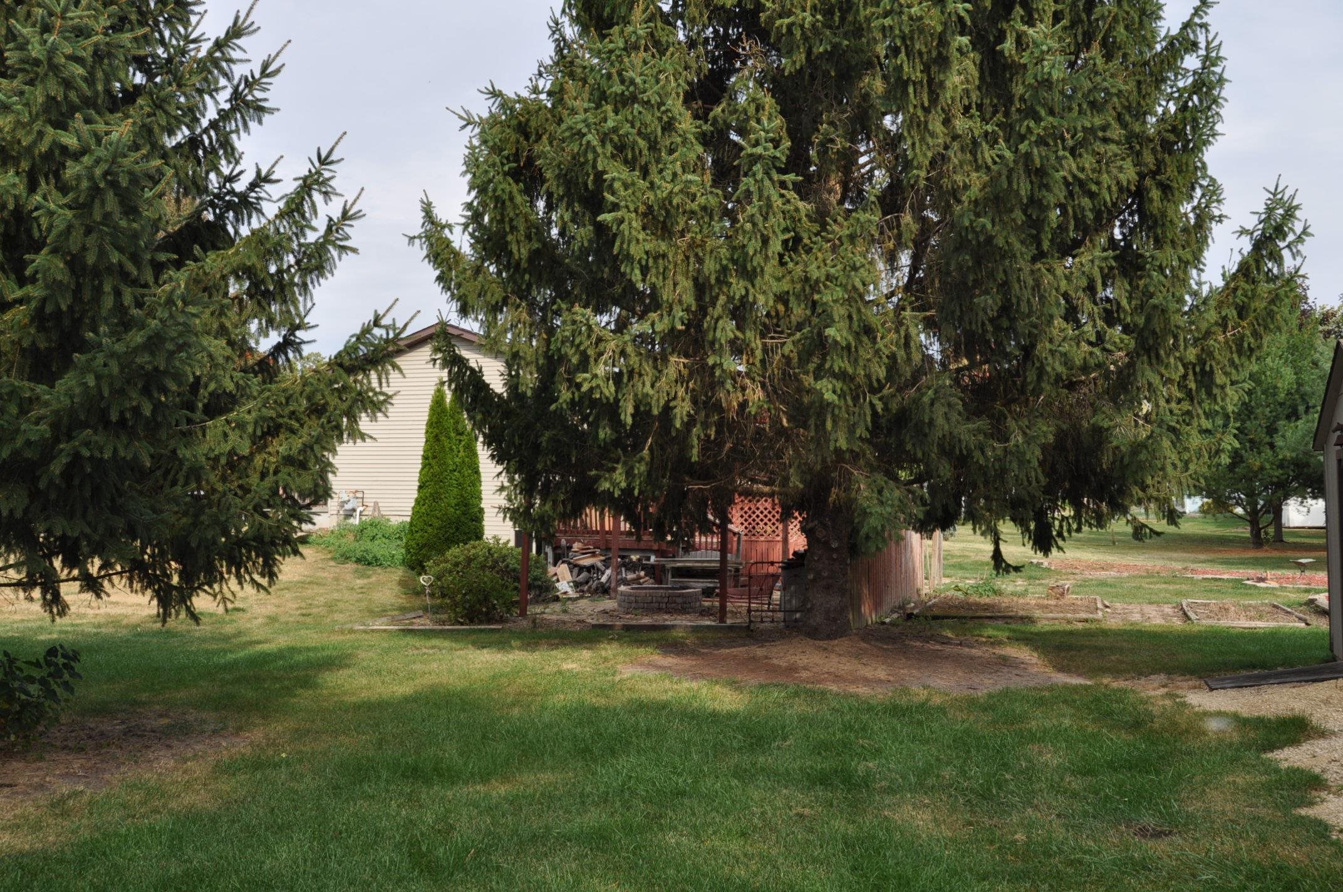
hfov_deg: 57.3
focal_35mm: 33
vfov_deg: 39.9
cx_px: 672
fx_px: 1230
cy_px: 446
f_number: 10
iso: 200
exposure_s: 1/200
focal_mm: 22
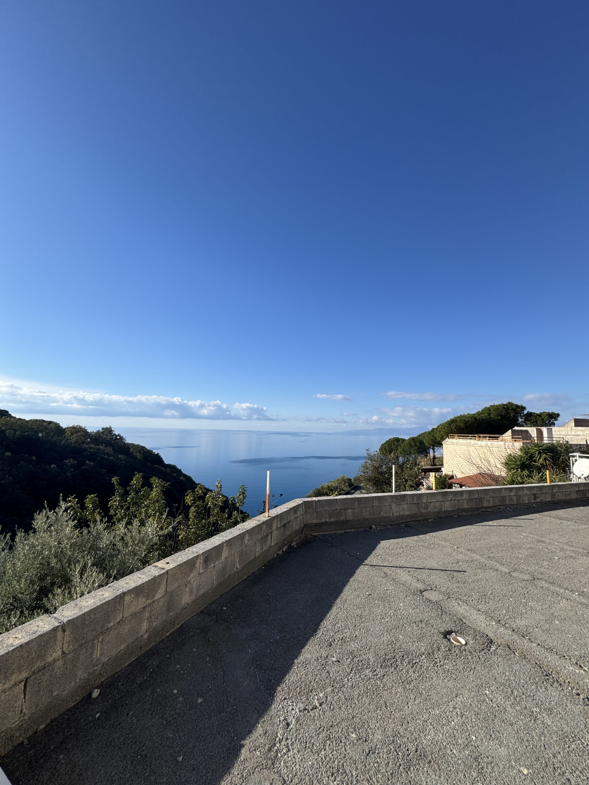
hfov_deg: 85.7
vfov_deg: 102.1
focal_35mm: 14
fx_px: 318
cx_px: 294
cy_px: 392
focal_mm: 2.22
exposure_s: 1/2494
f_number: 2.2
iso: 50
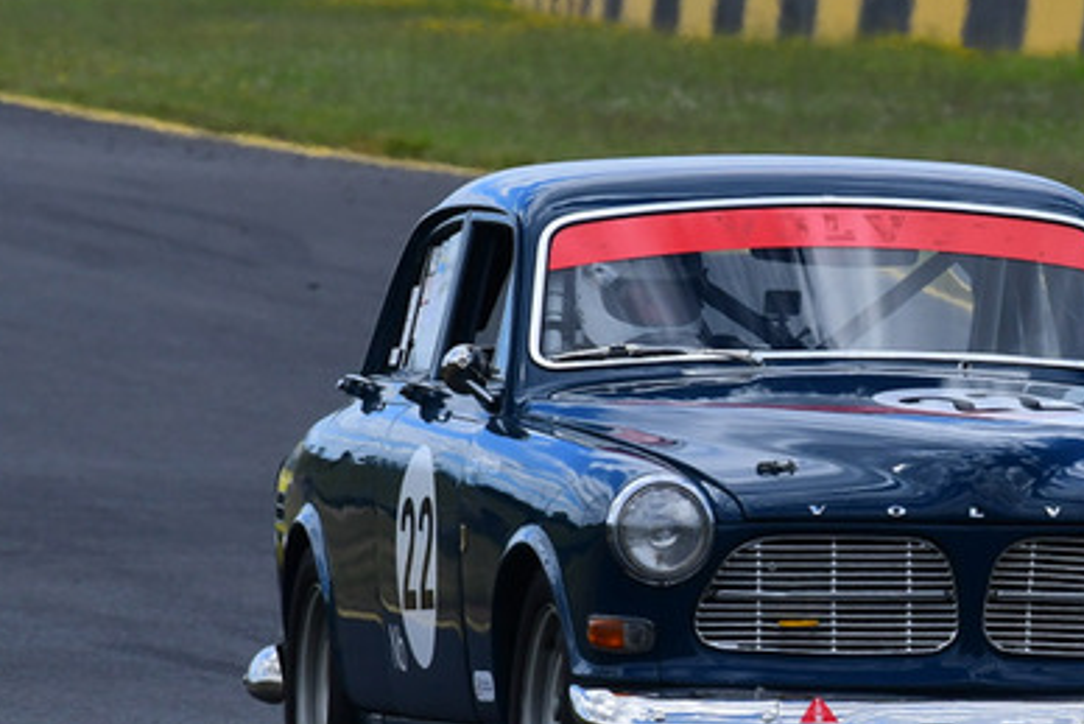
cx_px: 830
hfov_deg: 1.3
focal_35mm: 1546
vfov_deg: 0.9
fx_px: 46567
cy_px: 349
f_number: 13
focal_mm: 500
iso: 640
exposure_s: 1/640
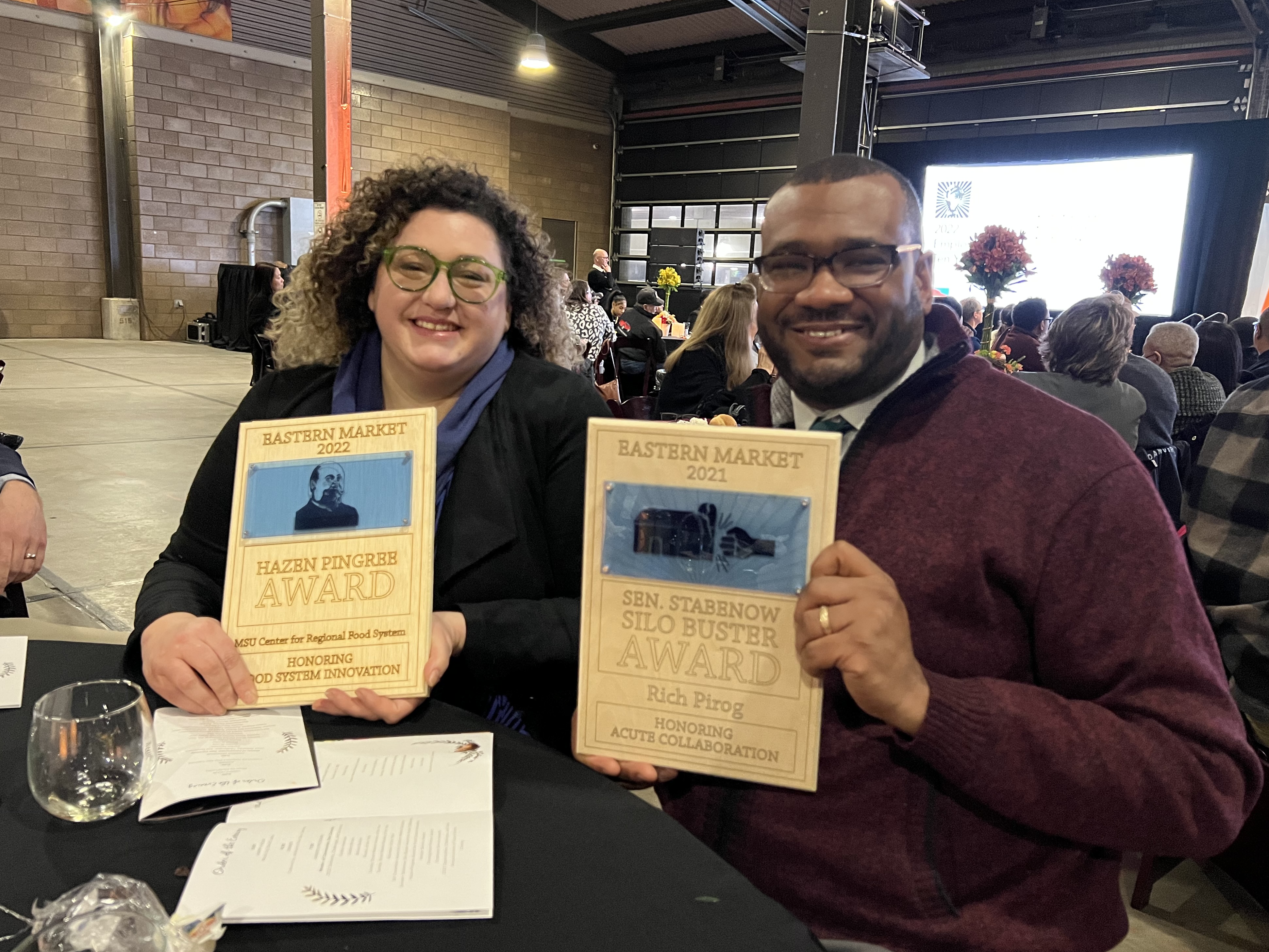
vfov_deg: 51.3
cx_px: 617
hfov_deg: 65.3
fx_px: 990
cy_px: 468
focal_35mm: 27
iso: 400
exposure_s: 1/60
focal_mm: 5.7
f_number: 1.5
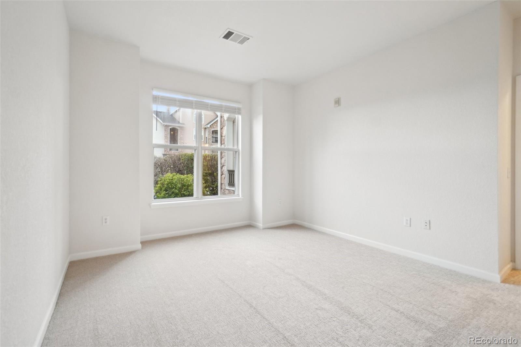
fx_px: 217
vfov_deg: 77.3
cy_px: 174
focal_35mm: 15
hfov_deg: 100.4
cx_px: 260
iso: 400
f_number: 8
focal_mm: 10
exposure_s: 1/15
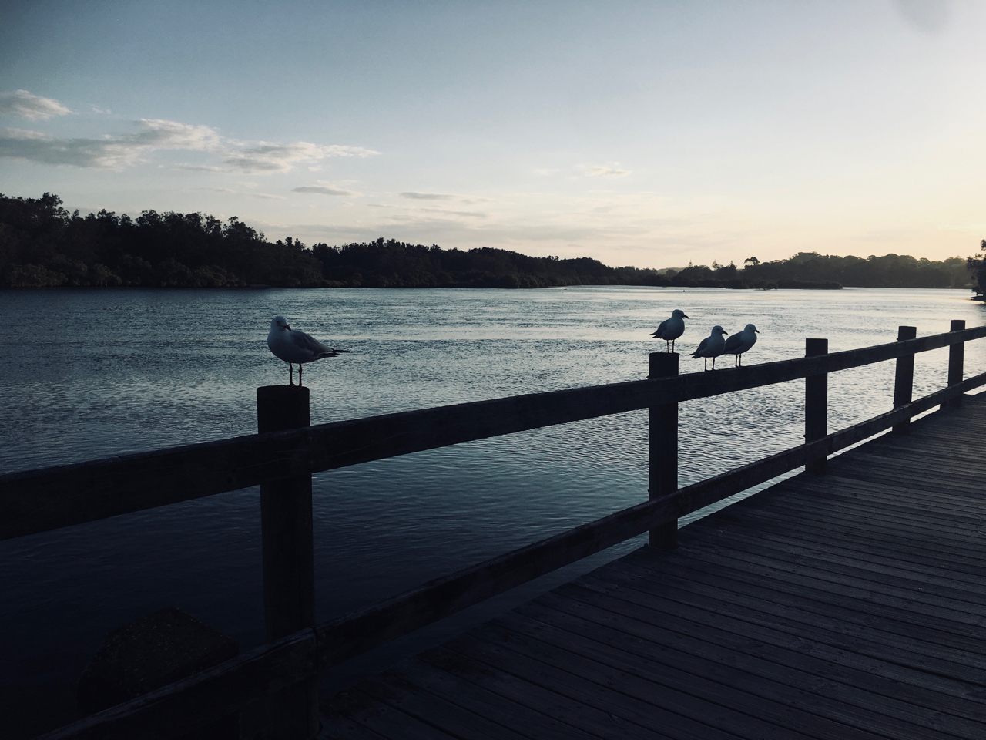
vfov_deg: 48.2
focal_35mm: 29
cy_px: 370
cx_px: 493
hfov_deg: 61.7
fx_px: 826
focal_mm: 4.15
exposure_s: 1/1672
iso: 25
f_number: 2.2
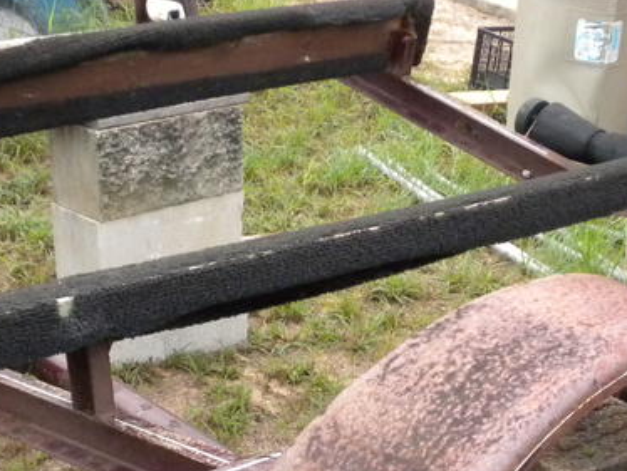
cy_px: 559
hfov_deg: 22.0
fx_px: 1613
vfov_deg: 16.0
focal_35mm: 89
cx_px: 327
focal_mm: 6.6
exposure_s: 1/467
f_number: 3.5
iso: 400
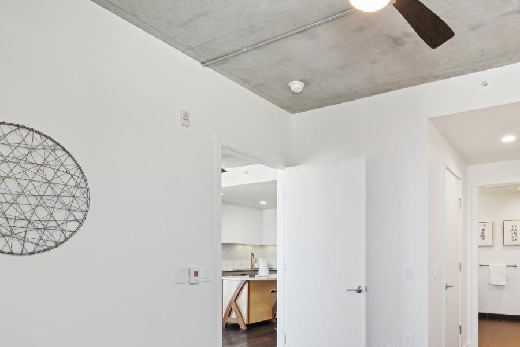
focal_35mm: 25
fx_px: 361
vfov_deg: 49.6
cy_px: 252
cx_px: 346
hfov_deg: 69.5
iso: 400
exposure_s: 1/13
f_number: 9
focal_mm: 15
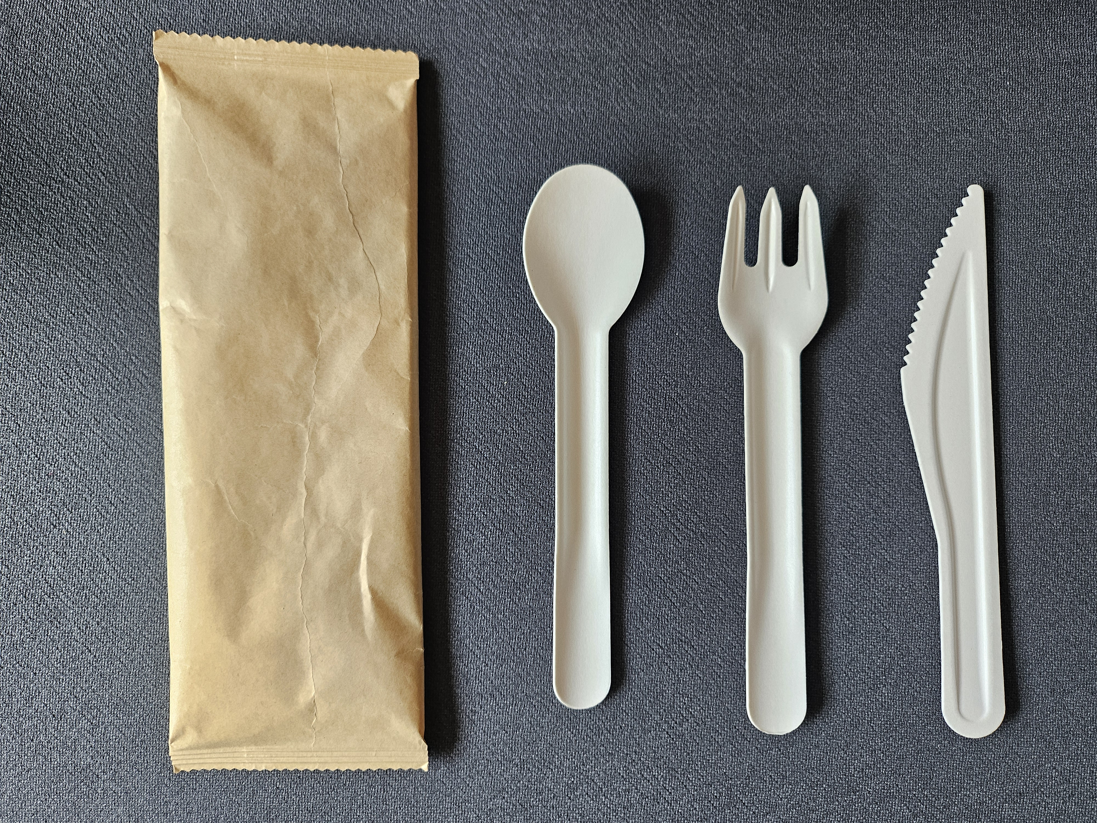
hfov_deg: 71.6
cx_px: 548
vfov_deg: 56.8
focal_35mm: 24
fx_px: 761
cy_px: 412
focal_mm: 5
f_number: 1.8
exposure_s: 1/180
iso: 160
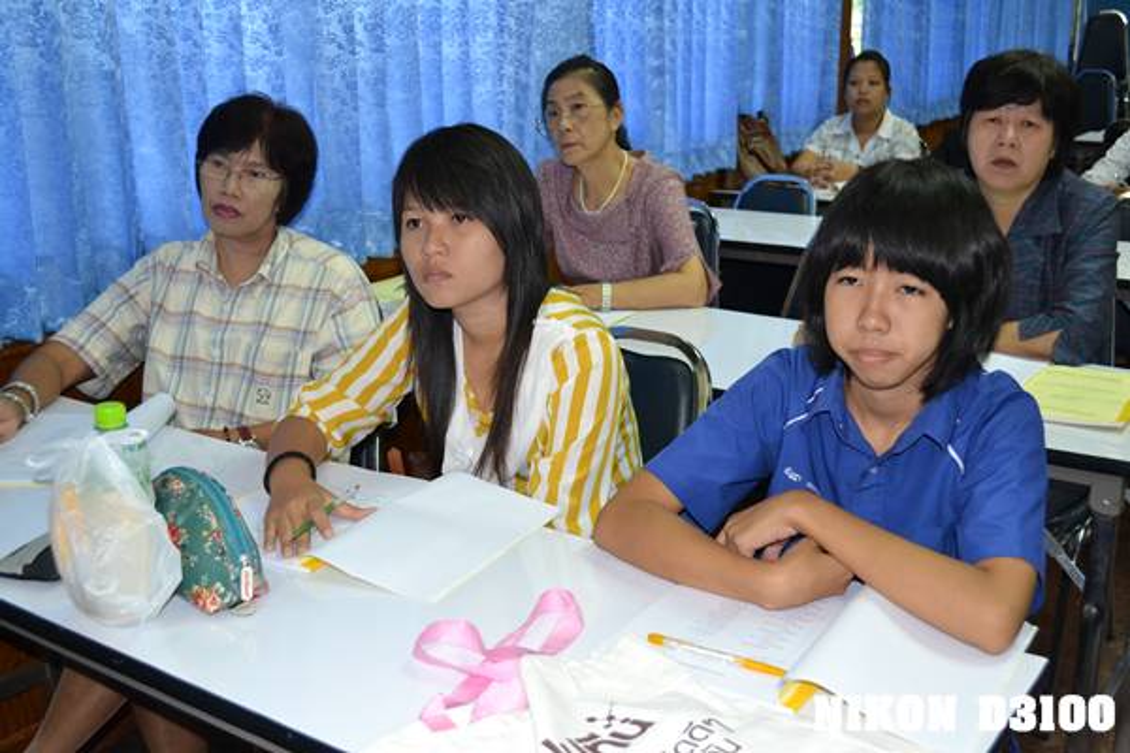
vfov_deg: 34.2
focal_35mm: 39
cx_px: 565
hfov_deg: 49.6
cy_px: 376
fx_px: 1224
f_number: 4.2
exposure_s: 1/60
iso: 1600
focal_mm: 26
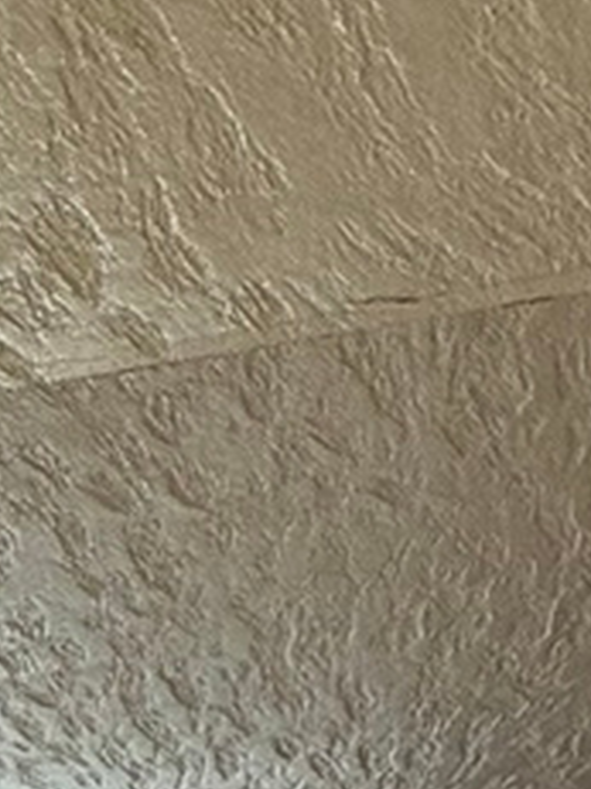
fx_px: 2119
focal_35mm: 93
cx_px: -287
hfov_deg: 14.8
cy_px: 1486
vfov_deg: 16.8
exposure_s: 1/120
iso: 160
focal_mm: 2.22
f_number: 2.2
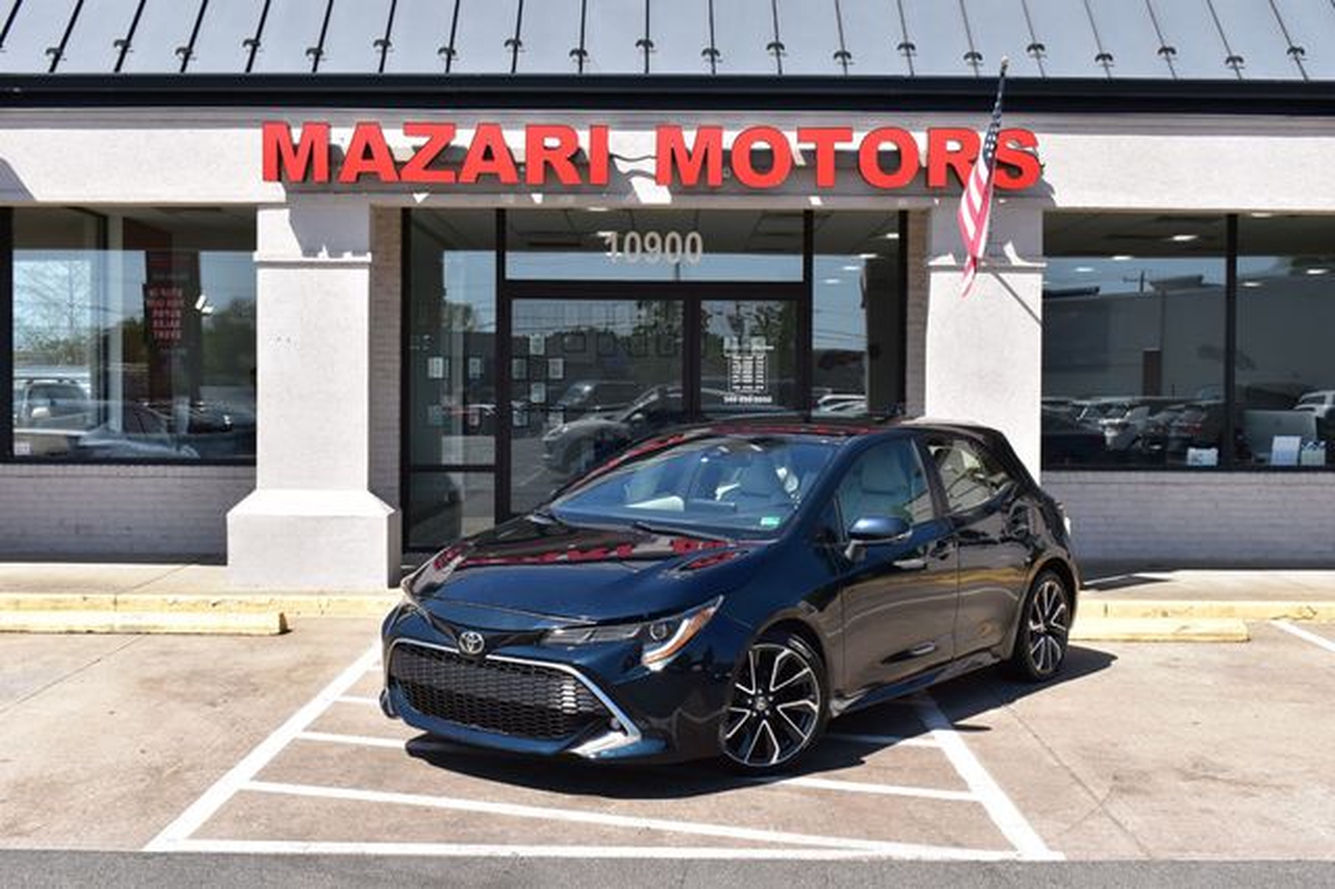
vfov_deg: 29.8
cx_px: 668
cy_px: 444
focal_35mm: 45
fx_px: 1668
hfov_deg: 43.6
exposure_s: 1/400
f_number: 11
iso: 400
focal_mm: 30
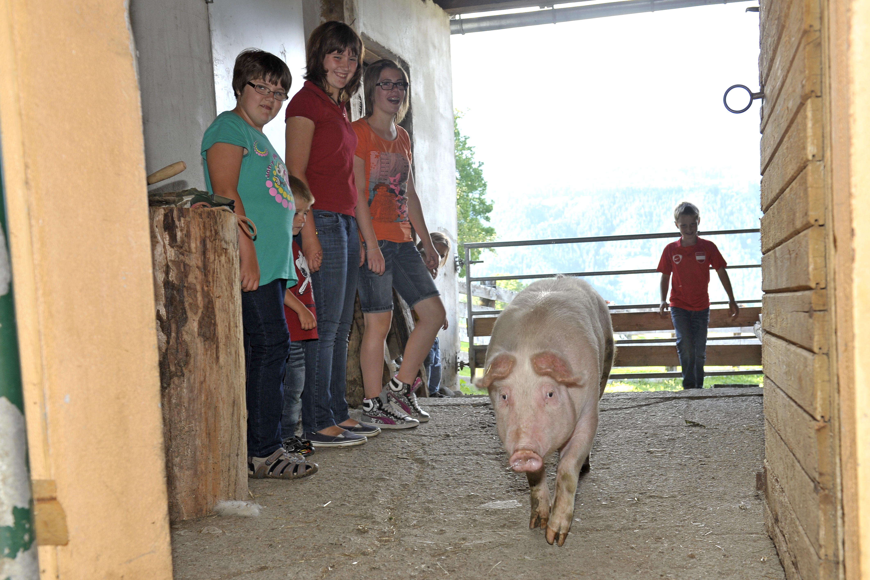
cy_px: 290
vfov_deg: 37.9
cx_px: 435
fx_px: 846
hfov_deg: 54.4
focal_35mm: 35
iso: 400
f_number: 5.6
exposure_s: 1/80
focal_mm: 35
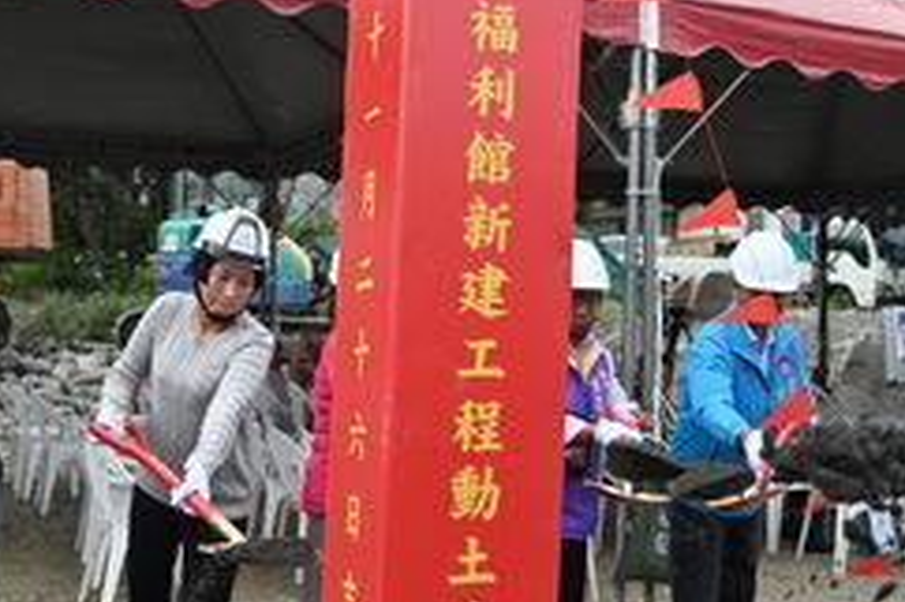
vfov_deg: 25.1
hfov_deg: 36.9
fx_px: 1352
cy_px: 269
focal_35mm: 54
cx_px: 374
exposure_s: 1/250
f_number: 5.6
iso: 100
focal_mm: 32.5
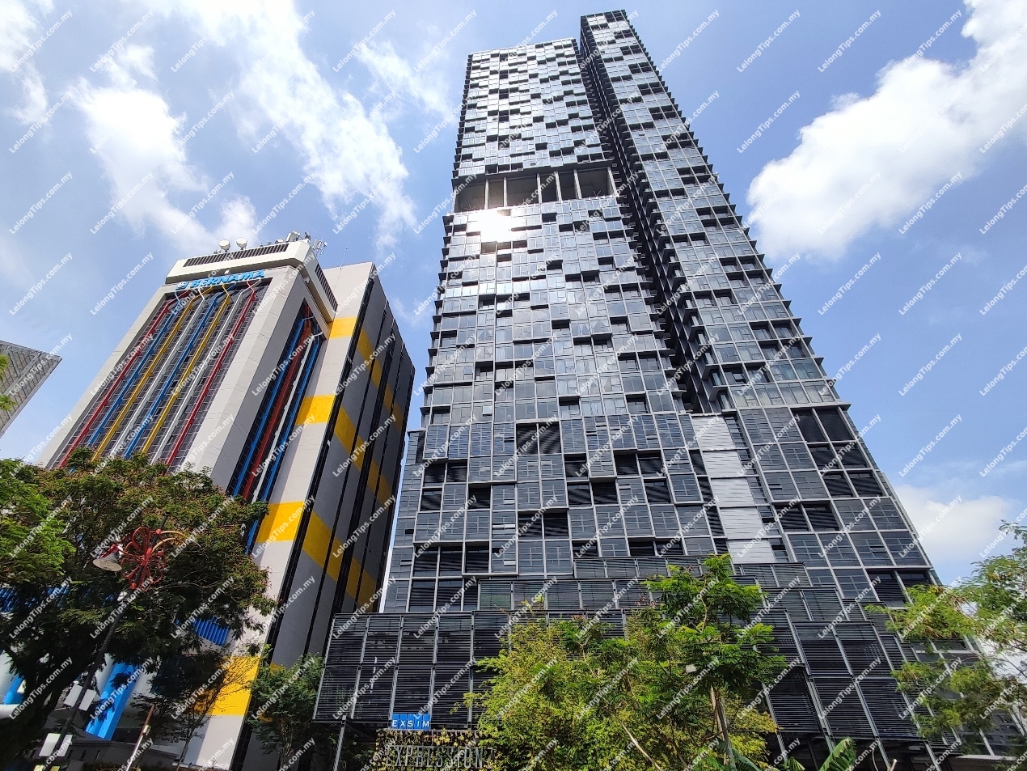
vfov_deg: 78.1
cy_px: 386
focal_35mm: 16
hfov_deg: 94.5
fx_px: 475
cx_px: 514
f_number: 2.2
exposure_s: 1/1464
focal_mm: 1.65
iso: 50
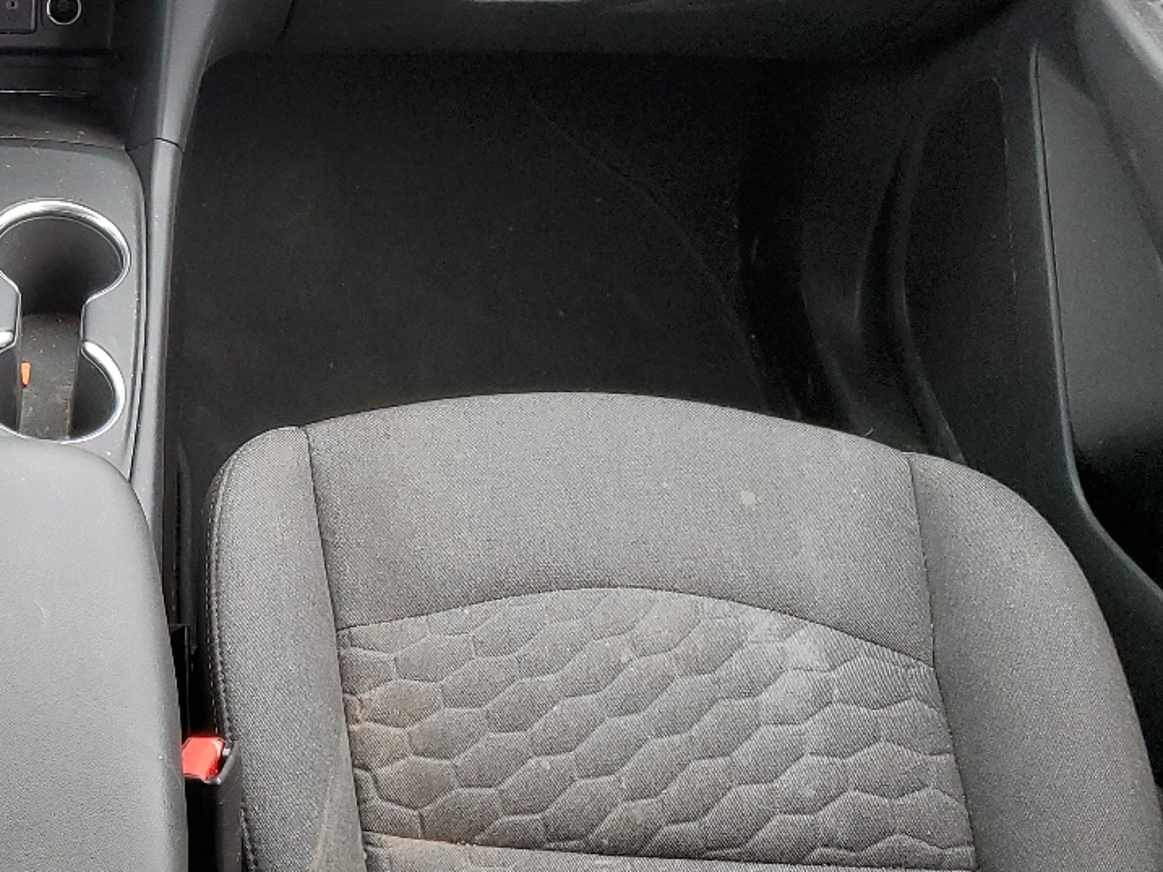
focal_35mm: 58
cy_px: 146
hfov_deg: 30.5
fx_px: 1949
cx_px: -47
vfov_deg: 24.7
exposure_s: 1/120
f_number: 1.5
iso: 96
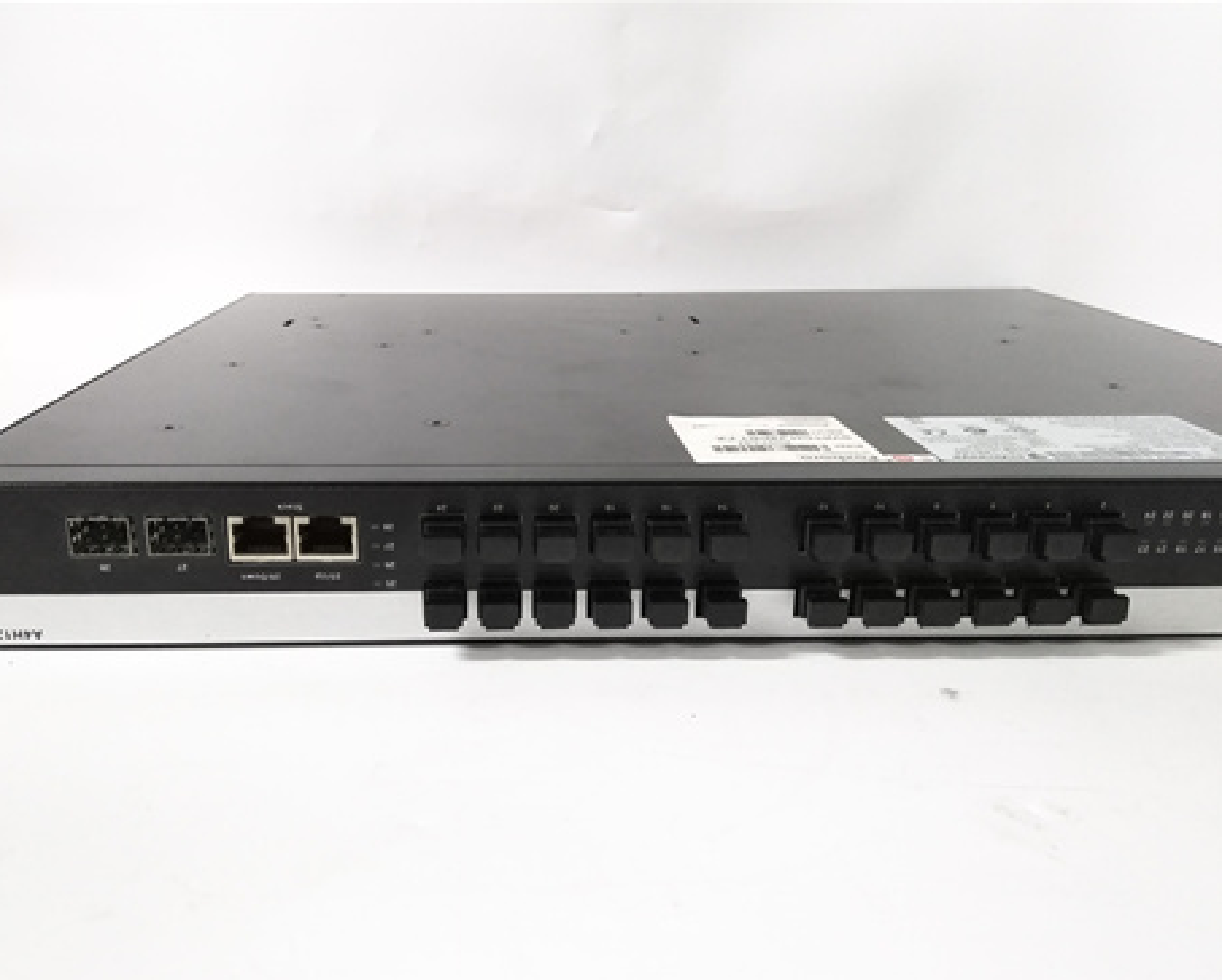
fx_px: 1013
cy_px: 503
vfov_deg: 51.6
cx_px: 553
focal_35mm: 28
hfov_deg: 62.1
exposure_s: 1/24
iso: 353
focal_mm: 3.63
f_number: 1.8
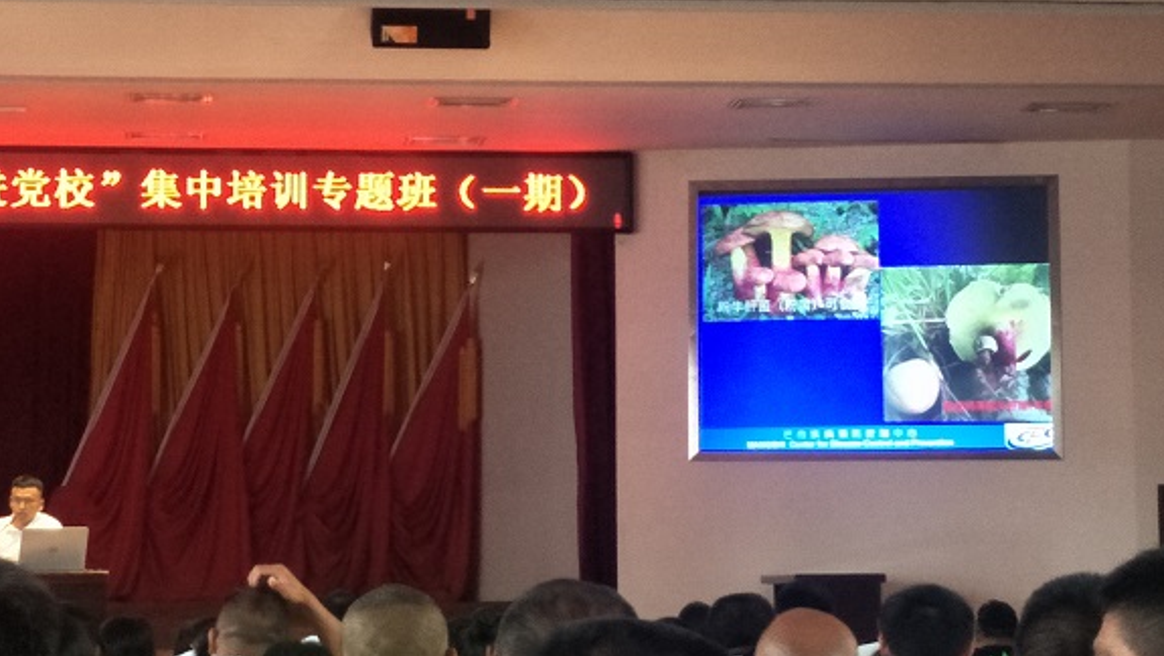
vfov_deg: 45.6
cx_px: 599
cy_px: 241
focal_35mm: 25
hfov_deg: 74.0
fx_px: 772
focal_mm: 3.79
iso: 239
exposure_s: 1/33
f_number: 1.7
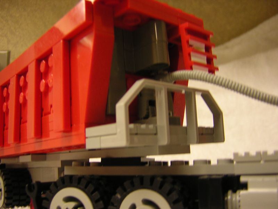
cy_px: 104
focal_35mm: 36
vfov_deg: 39.7
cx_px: 139
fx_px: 289
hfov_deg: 51.4
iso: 114
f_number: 2.6
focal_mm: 4.7
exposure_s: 1/3.8
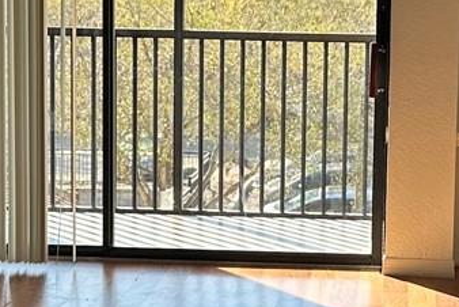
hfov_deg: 17.3
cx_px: 295
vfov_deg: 11.6
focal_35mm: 118
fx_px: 1506
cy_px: 140
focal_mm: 6.86
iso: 80
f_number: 1.78
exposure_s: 1/334
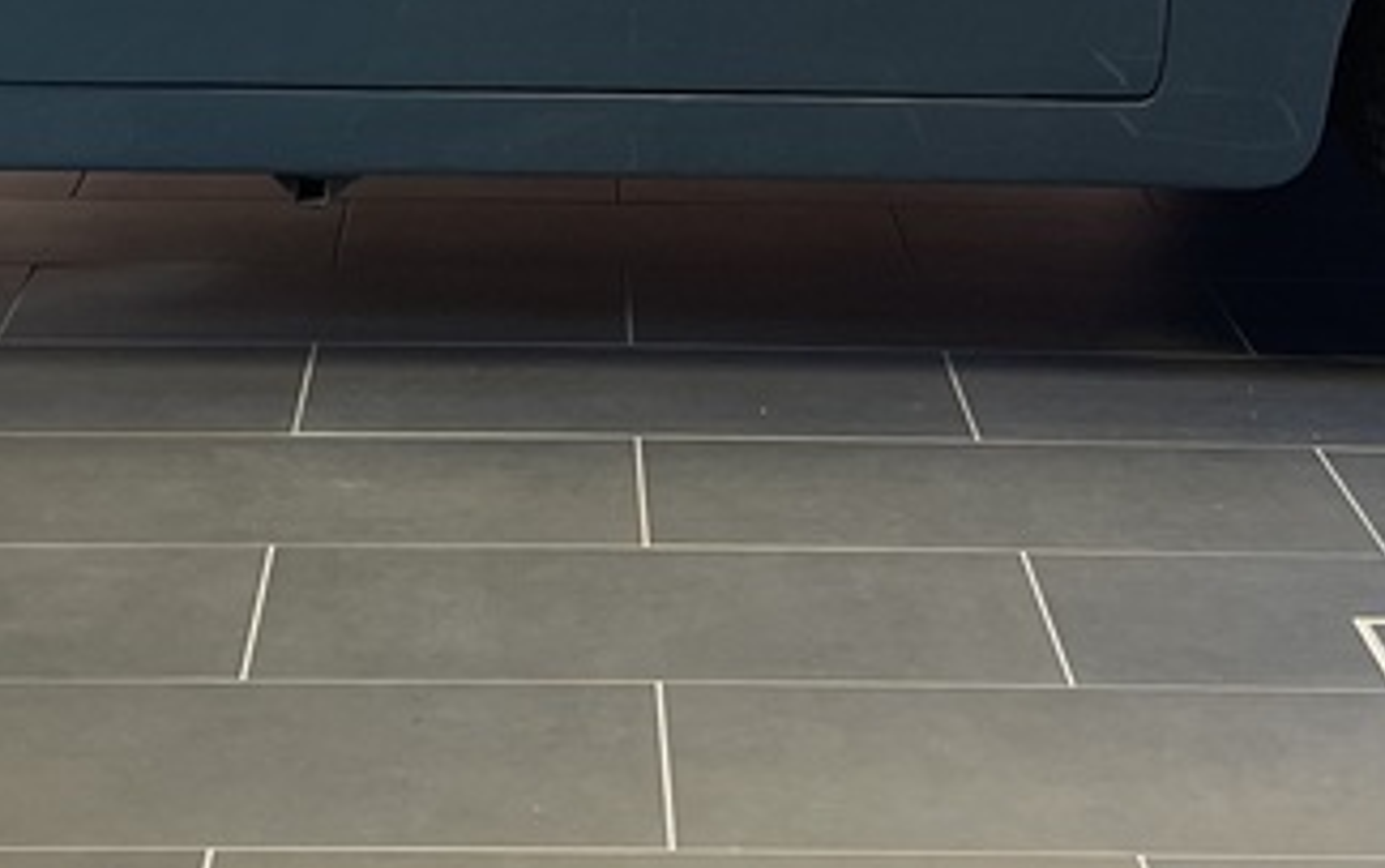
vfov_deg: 12.5
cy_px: -222
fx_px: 3853
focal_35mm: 102
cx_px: 710
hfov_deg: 20.4
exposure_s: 1/100
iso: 125
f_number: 1.6
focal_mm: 5.1
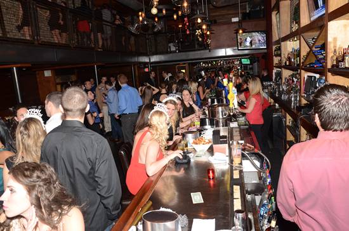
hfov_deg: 62.0
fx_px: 290
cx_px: 174
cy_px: 116
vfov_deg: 43.4
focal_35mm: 30
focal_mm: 20
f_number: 4.5
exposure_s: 1/60
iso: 1250
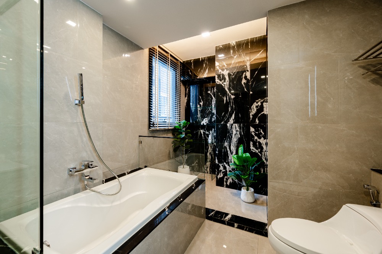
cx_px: 191
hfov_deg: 104.3
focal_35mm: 14
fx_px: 148
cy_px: 127
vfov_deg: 81.1
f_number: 7.1
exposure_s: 1/2.5
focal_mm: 14
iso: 100
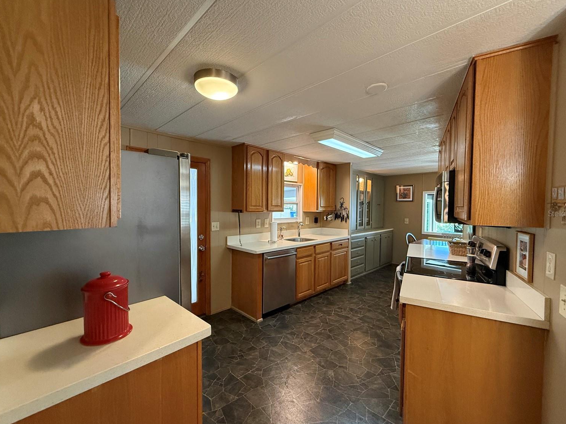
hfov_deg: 98.2
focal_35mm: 15
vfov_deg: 81.8
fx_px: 245
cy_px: 213
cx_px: 281
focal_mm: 2.22
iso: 500
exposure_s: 1/60
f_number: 2.2
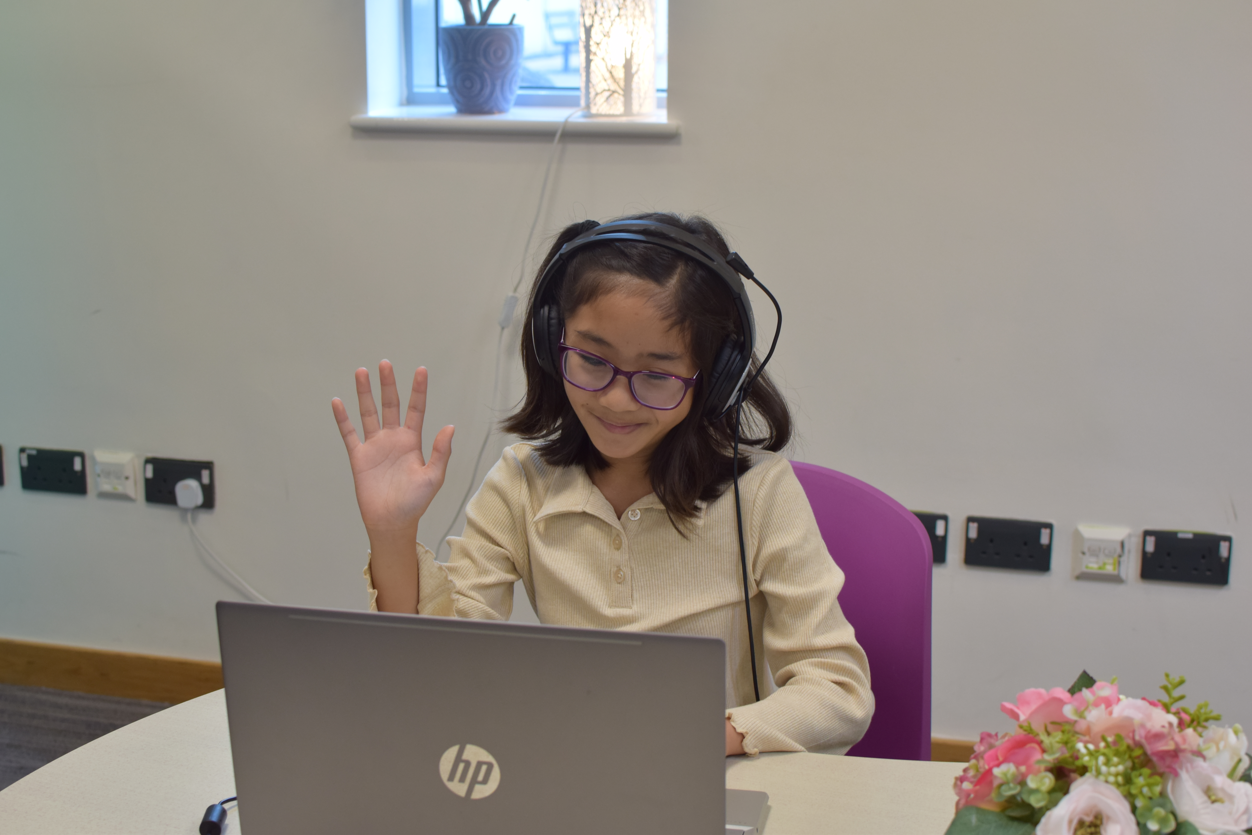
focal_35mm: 52
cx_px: 626
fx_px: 1826
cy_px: 418
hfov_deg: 37.9
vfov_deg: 25.8
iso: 400
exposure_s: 1/80
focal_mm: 35
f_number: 4.5
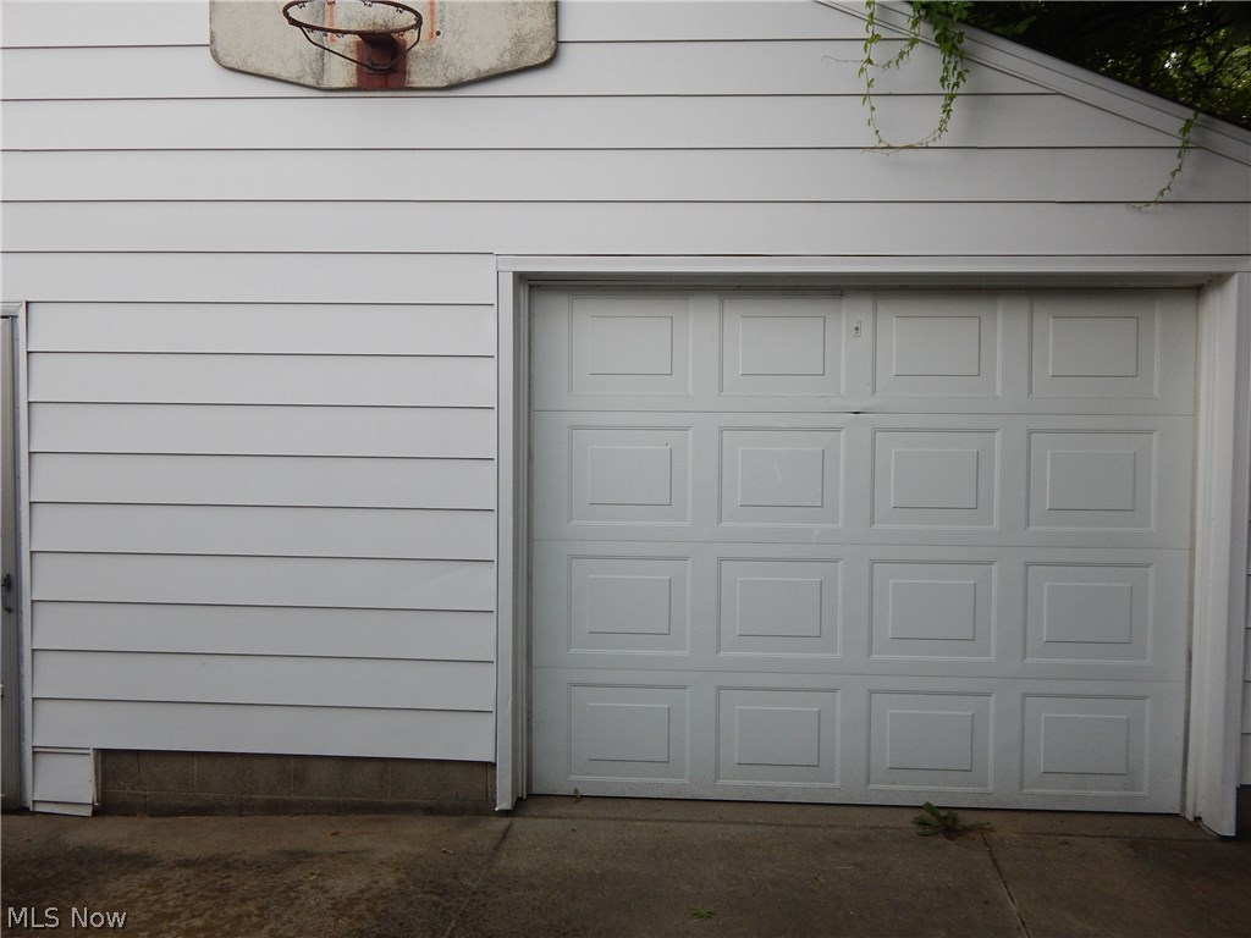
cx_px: 626
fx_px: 1229
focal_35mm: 34
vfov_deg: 41.8
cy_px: 469
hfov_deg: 54.0
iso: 220
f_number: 3.3
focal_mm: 6.1
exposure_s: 1/250
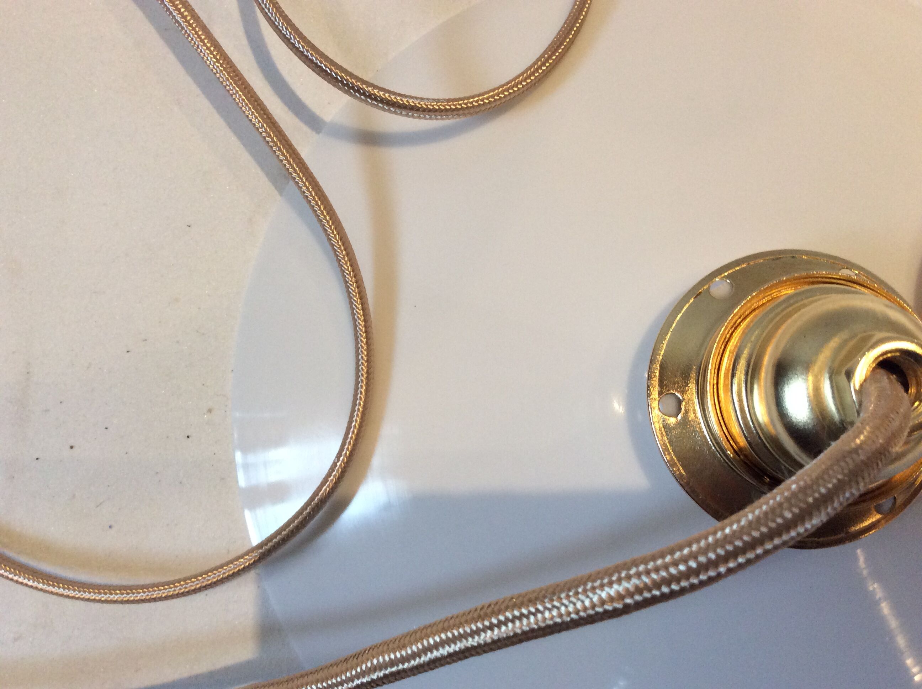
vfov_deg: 44.1
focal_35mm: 32
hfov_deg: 56.9
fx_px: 851
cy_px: 344
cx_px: 461
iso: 125
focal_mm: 3.3
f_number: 2.4
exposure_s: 1/25
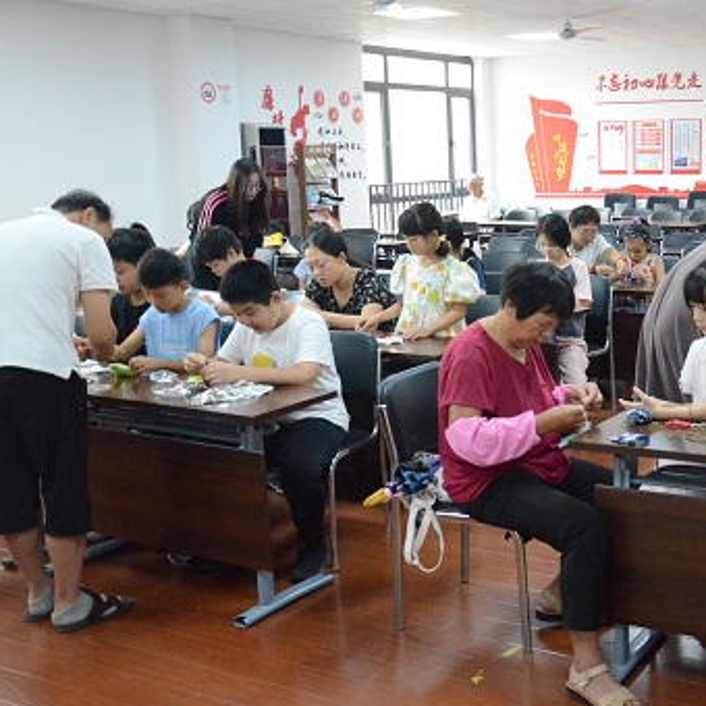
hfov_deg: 35.7
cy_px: 368
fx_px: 1061
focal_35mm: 46
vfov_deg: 36.8
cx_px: 552
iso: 6400
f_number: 3.8
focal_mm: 22
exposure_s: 1/400
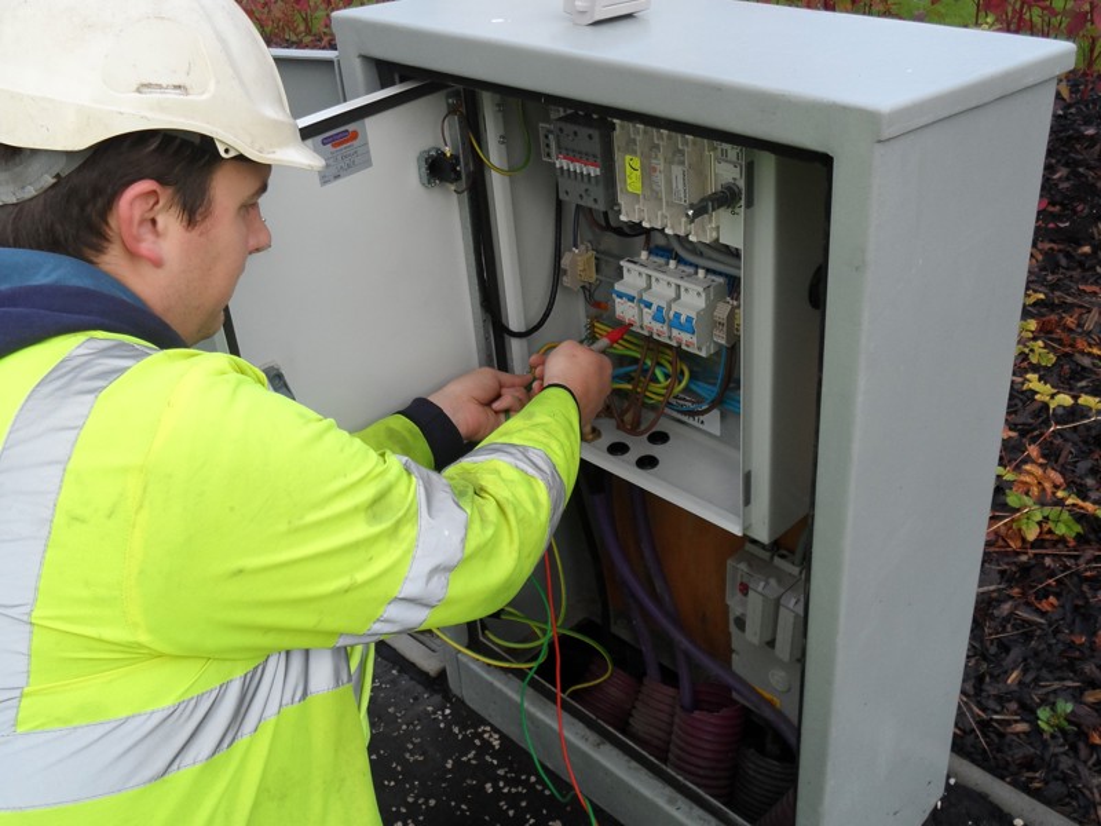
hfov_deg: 69.4
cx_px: 550
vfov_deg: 54.9
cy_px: 413
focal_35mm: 25
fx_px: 795
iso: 80
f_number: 2.5
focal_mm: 4.5
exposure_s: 1/180
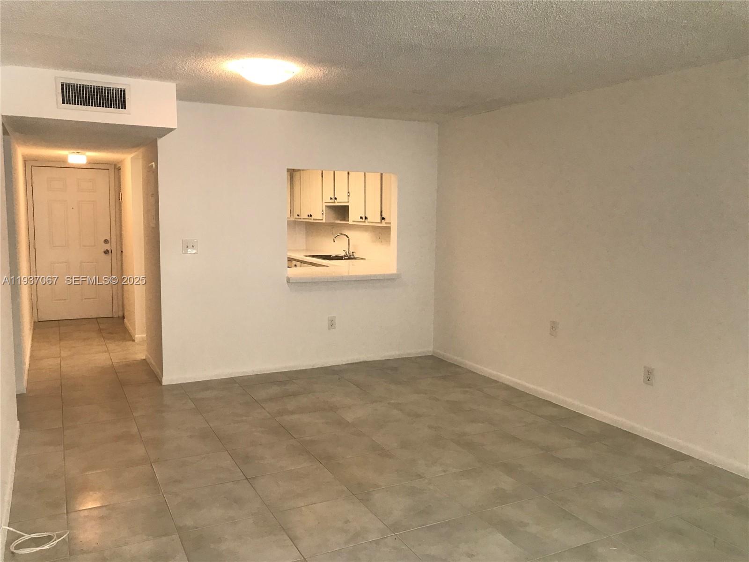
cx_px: 374
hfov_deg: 63.4
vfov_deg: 49.7
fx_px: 606
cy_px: 281
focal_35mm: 28
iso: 40
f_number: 1.8
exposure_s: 1/30
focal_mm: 3.99
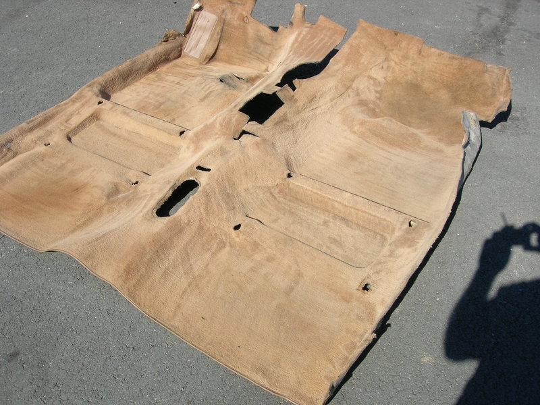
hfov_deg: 49.0
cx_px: 270
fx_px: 593
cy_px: 202
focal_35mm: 38
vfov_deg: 37.7
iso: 64
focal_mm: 7.8
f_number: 4.8
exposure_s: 1/438
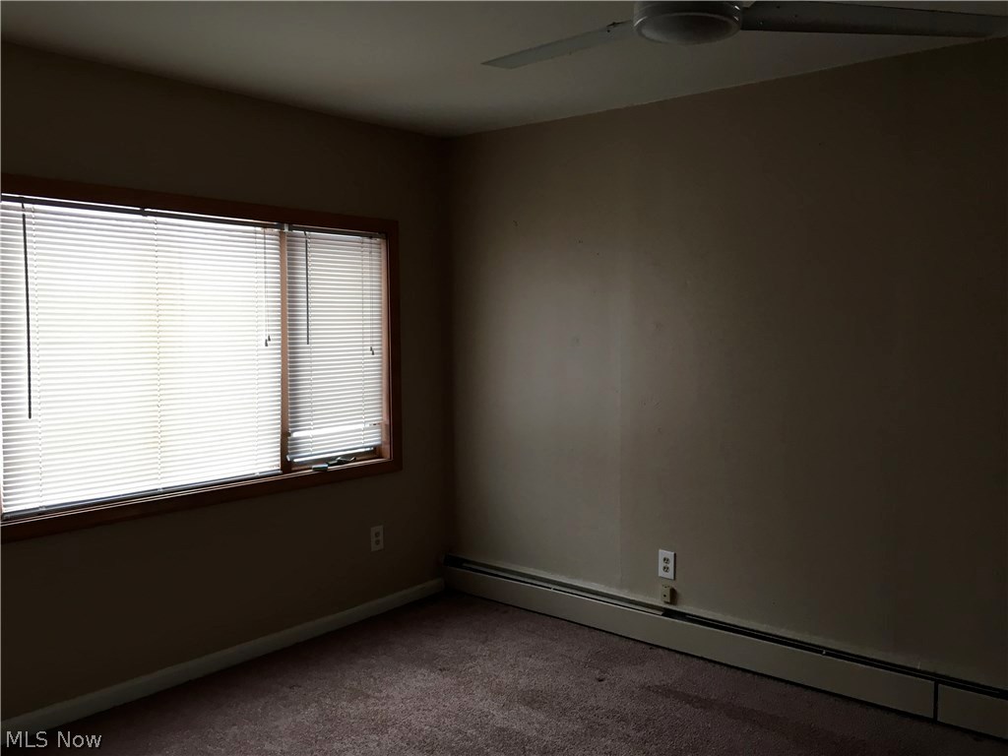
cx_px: 504
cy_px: 378
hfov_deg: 61.7
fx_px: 844
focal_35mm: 29
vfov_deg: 48.2
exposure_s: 1/30
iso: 25
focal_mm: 4.15
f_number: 2.2
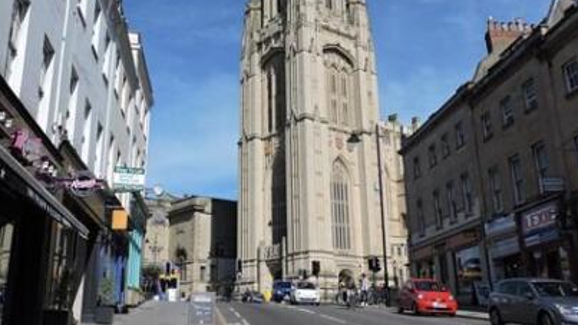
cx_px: 279
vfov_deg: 29.5
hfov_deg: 50.5
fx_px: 613
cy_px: 107
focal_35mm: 40
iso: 100
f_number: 4.1
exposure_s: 1/1000
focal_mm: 6.2
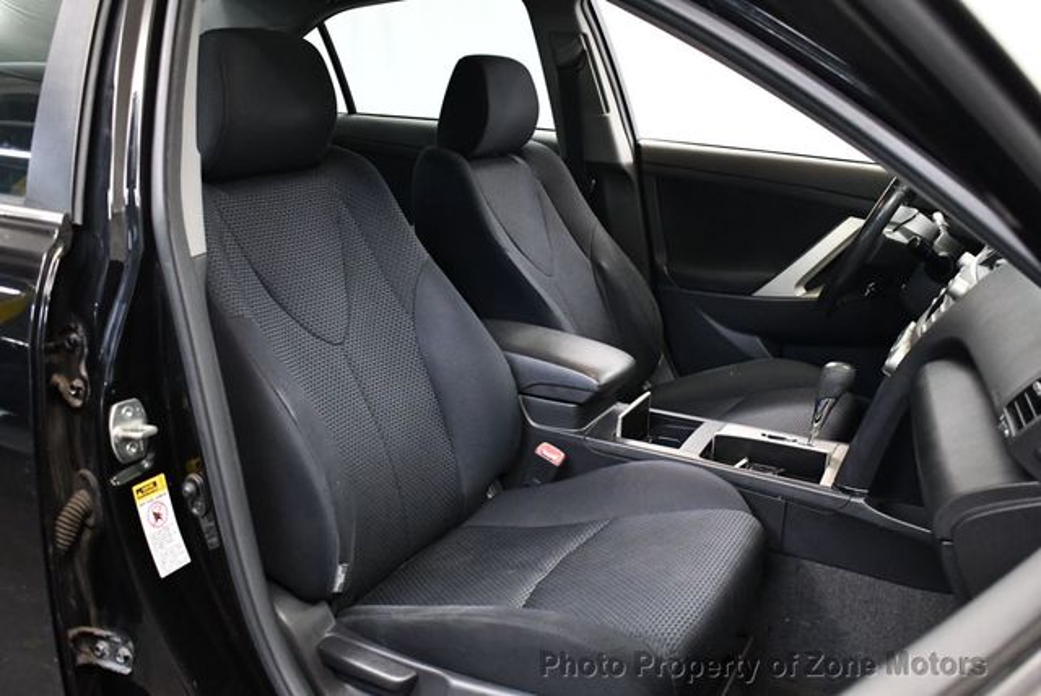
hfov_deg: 53.1
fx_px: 1042
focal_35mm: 36
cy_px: 348
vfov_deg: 36.9
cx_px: 520
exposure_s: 1/100
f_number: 3.5
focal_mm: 18
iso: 3200
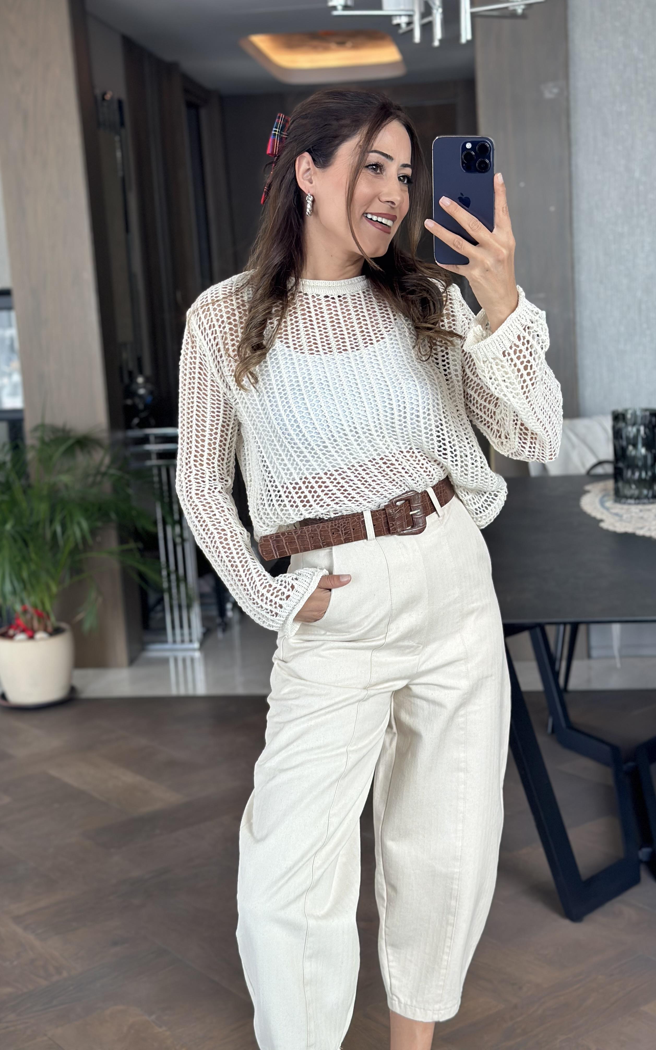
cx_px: 349
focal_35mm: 51
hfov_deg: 25.3
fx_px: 1459
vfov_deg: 39.6
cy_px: 524
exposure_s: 1/121
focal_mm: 6.86
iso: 80
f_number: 1.78
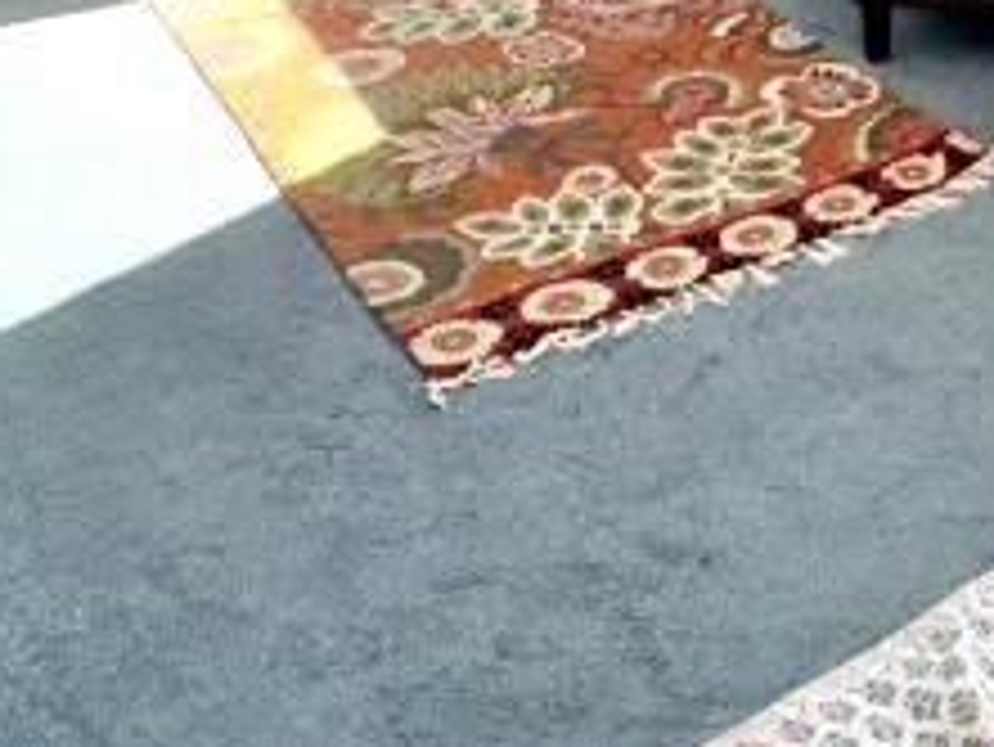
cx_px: 1066
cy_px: -313
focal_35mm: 55
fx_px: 1580
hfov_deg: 31.4
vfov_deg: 22.6
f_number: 2.2
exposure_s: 1/268
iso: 40
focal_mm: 2.22
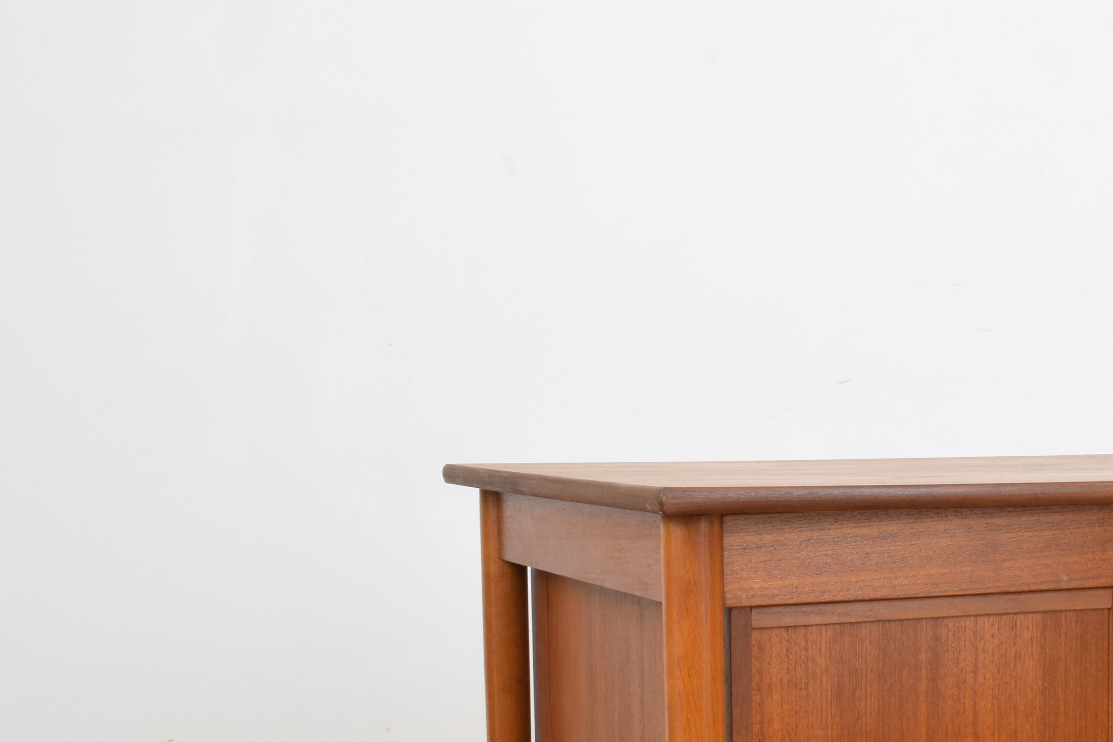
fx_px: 1886
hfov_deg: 30.8
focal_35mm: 61
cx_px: 1082
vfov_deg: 21.9
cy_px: 614
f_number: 25
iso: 100
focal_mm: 20
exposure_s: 4
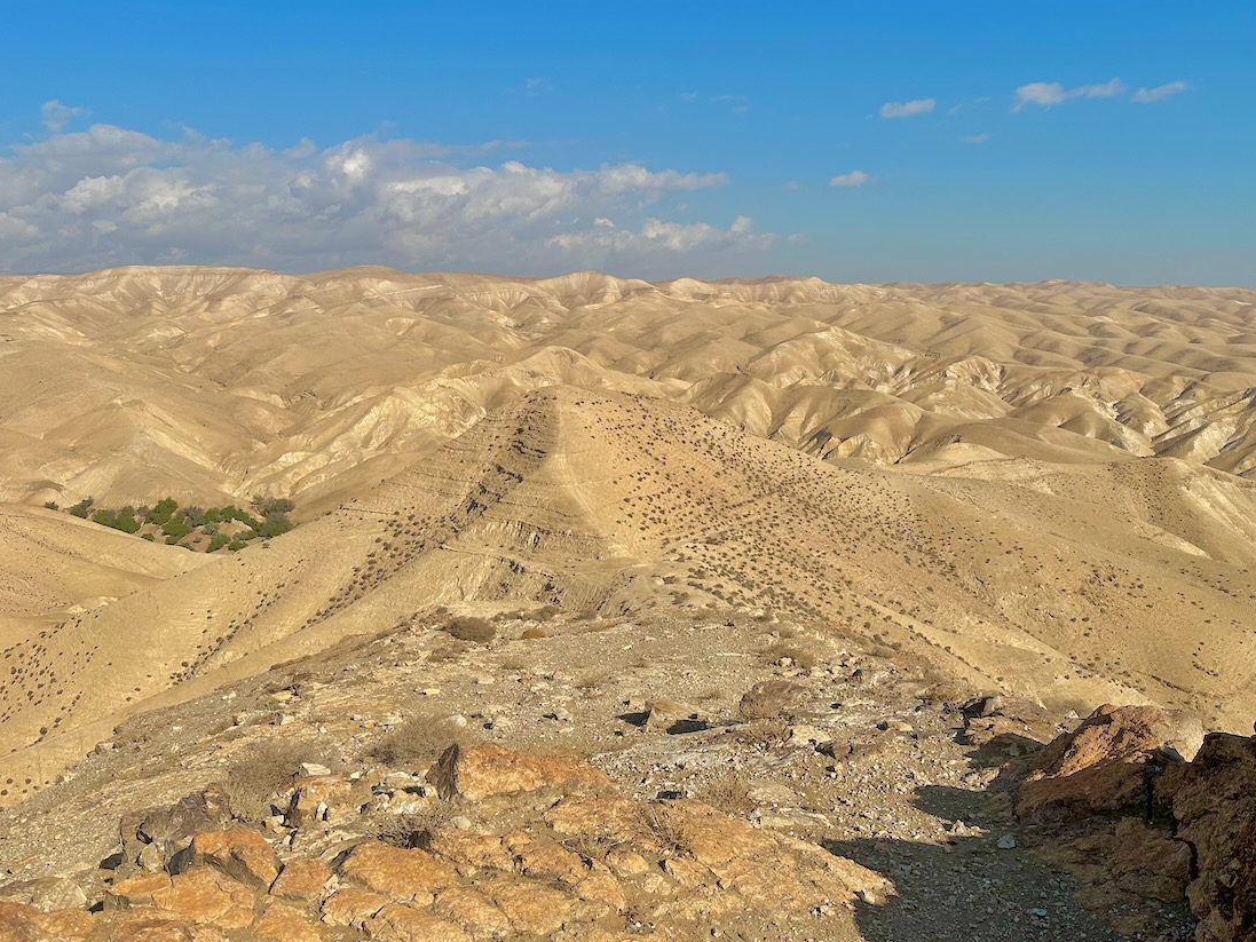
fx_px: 1016
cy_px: 516
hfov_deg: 63.2
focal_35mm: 28
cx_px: 717
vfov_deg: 49.7
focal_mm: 6.86
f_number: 1.78
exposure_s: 1/9709
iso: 80
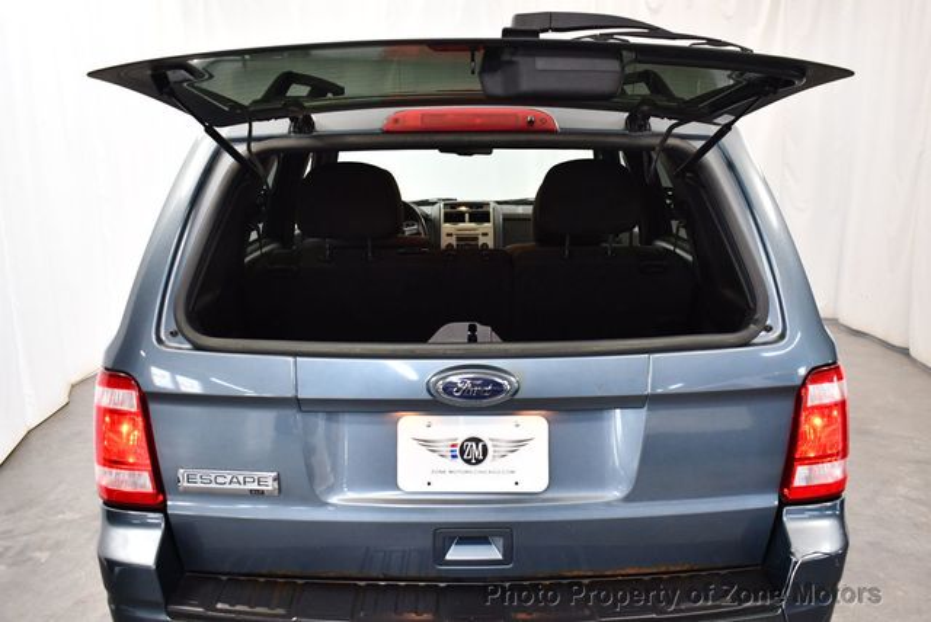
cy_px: 311
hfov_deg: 53.1
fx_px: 932
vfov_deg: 36.9
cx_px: 466
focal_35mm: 36
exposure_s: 1/125
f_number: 3.5
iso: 1400
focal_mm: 18
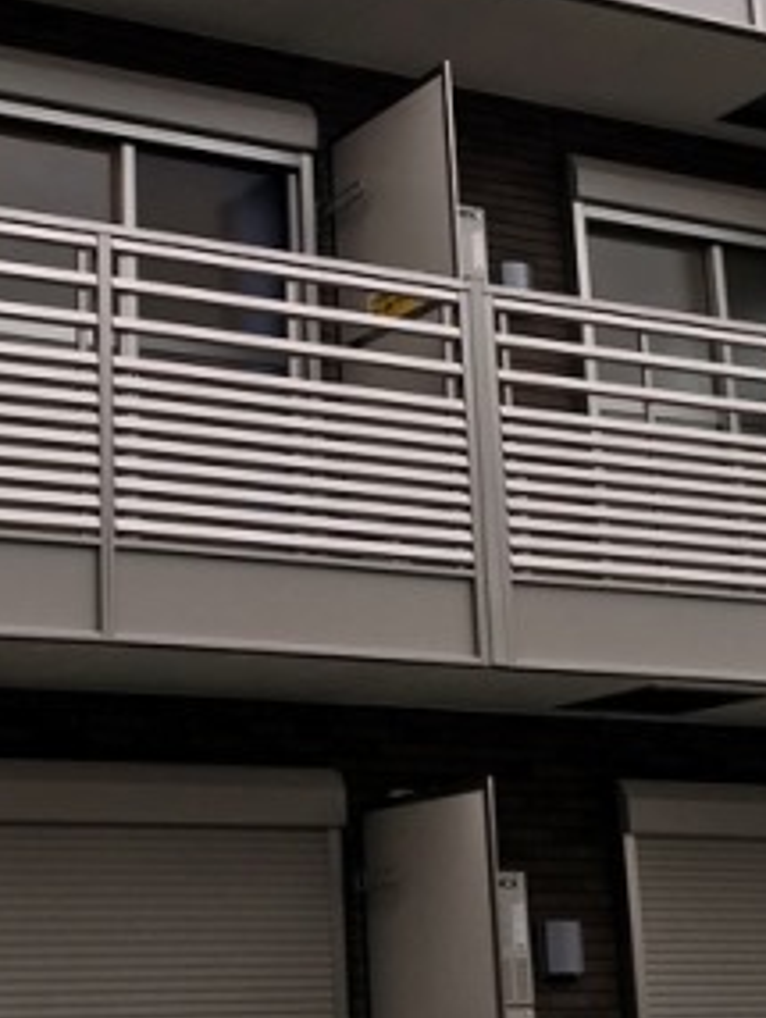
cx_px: 285
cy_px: 288
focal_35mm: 81
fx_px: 2386
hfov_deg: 18.2
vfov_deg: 23.9
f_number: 2.2
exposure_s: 1/326
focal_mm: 4.15
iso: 25
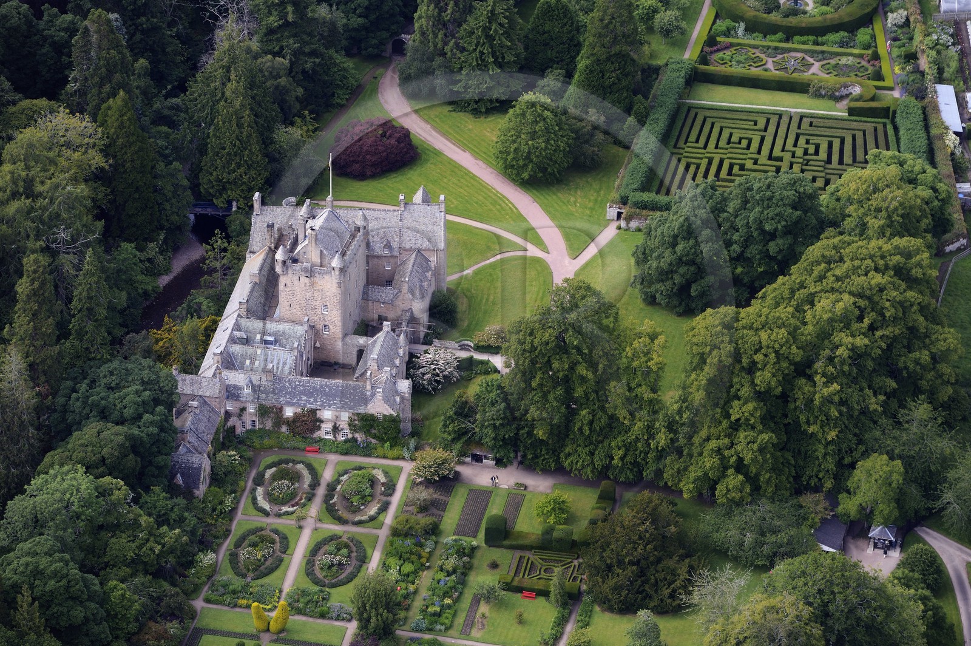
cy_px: 323
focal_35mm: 200
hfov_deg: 10.3
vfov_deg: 6.9
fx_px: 5390
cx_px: 486
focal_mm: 200
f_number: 5
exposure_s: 1/800
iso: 400
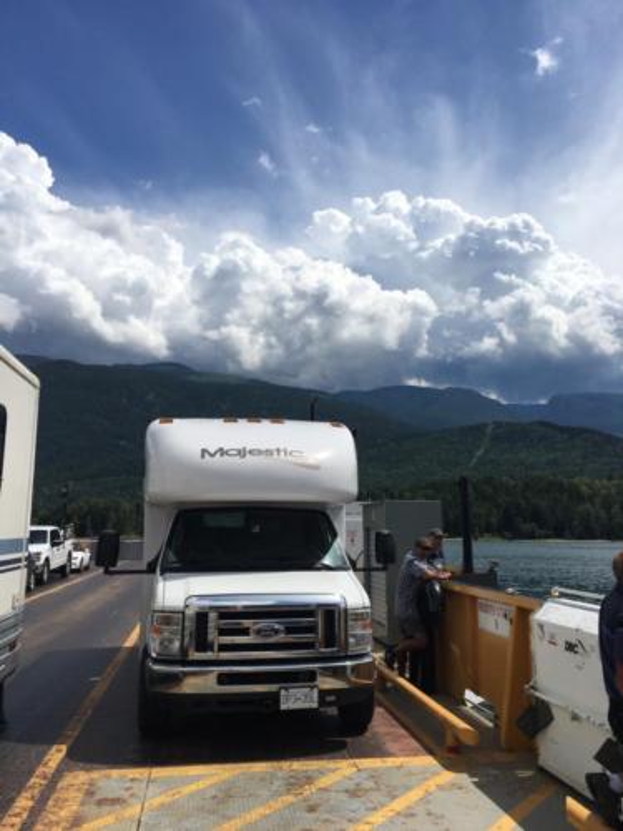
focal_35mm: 29
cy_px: 416
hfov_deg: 48.2
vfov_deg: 61.7
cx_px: 312
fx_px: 696
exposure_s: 1/4525
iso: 25
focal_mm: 4.15
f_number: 2.2
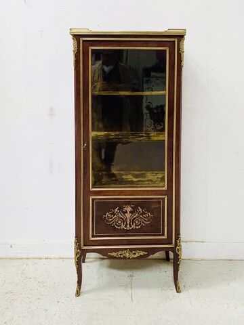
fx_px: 244
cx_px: 122
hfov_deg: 53.1
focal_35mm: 26
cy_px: 162
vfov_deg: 67.3
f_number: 1.8
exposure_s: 1/30
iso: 800
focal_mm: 4.25
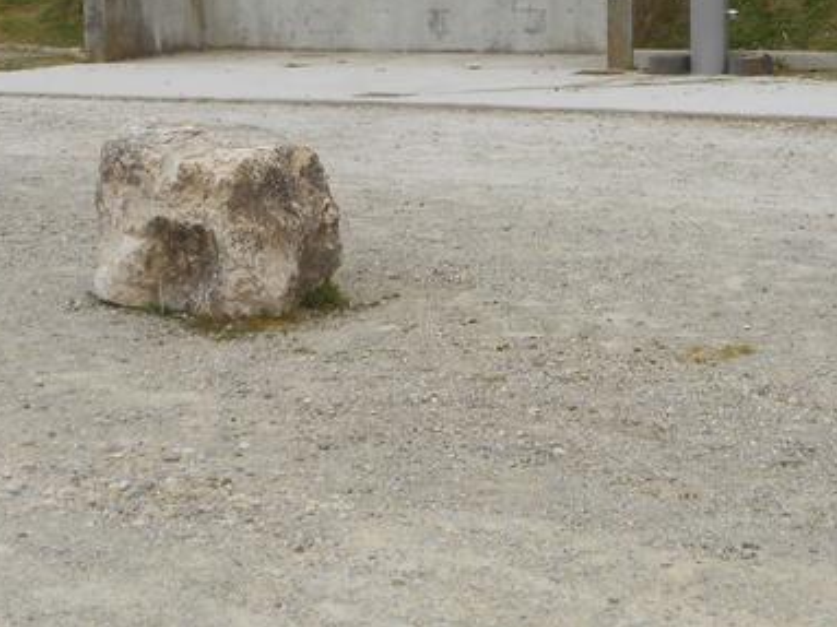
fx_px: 2224
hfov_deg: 21.3
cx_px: 529
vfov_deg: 15.7
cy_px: -22
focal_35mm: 92
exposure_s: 1/320
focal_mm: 7.8
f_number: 4.5
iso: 80
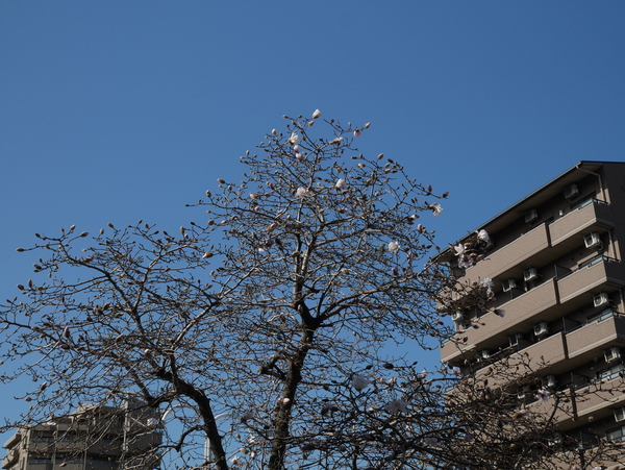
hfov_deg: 35.5
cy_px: 235
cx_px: 312
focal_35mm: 54
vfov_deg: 27.1
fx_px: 976
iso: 200
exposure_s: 1/320
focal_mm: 27
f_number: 10
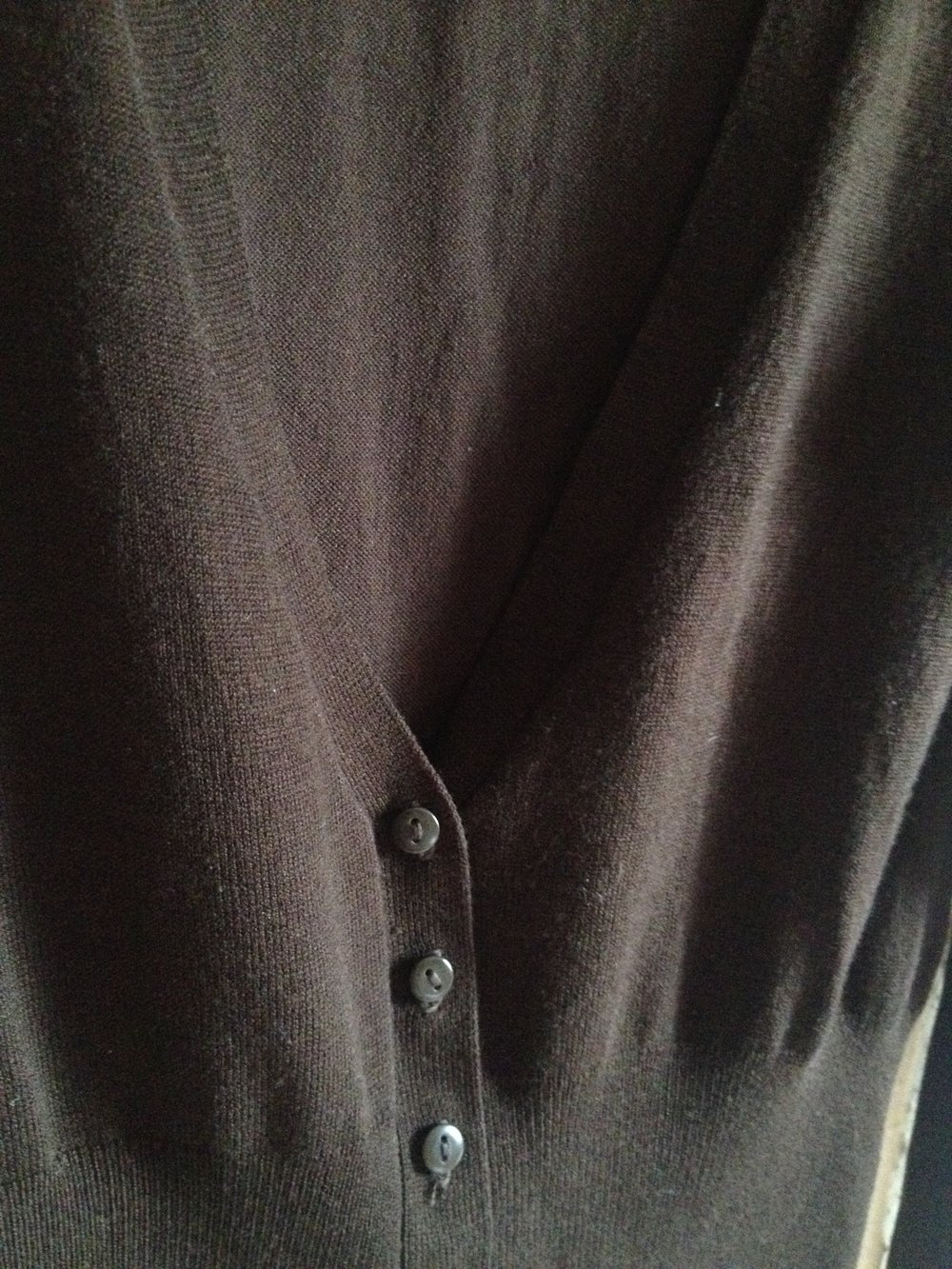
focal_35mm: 35
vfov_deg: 52.6
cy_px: 634
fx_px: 1283
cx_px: 476
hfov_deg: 40.7
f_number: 2.4
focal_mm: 4.28
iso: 800
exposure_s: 1/15
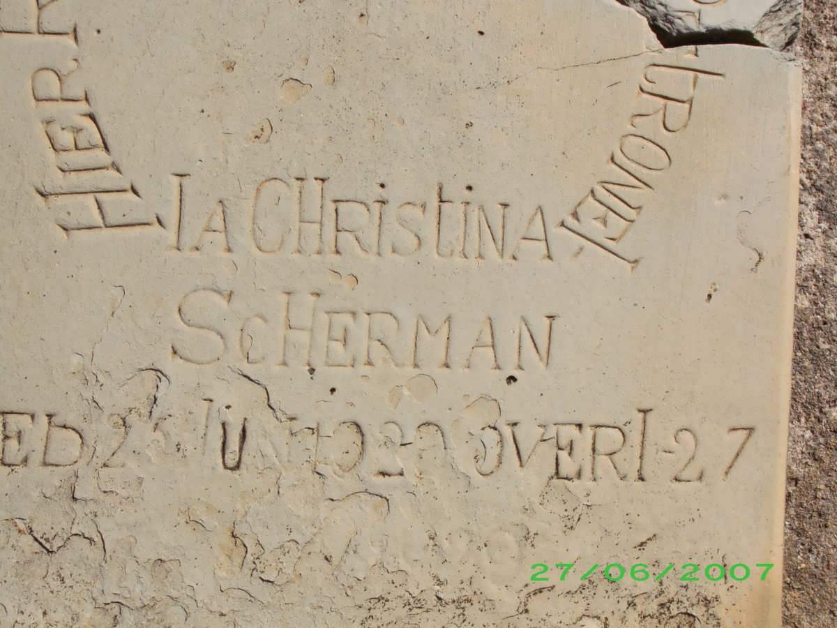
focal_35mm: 87
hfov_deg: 22.5
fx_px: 2104
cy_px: 314
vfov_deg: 17.0
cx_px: 418
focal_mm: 14
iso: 80
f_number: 7.6
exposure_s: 1/250
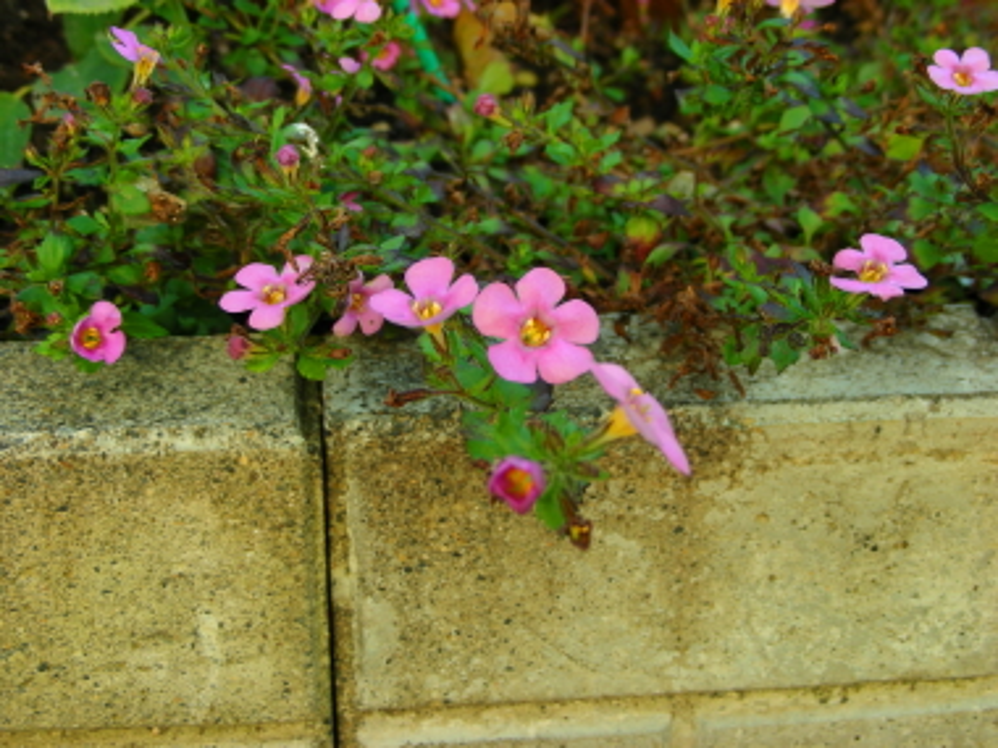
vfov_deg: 25.2
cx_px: 499
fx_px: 1672
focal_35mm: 58
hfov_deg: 33.2
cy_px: 374
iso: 50
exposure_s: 1/71.2
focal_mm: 9.7
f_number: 3.5
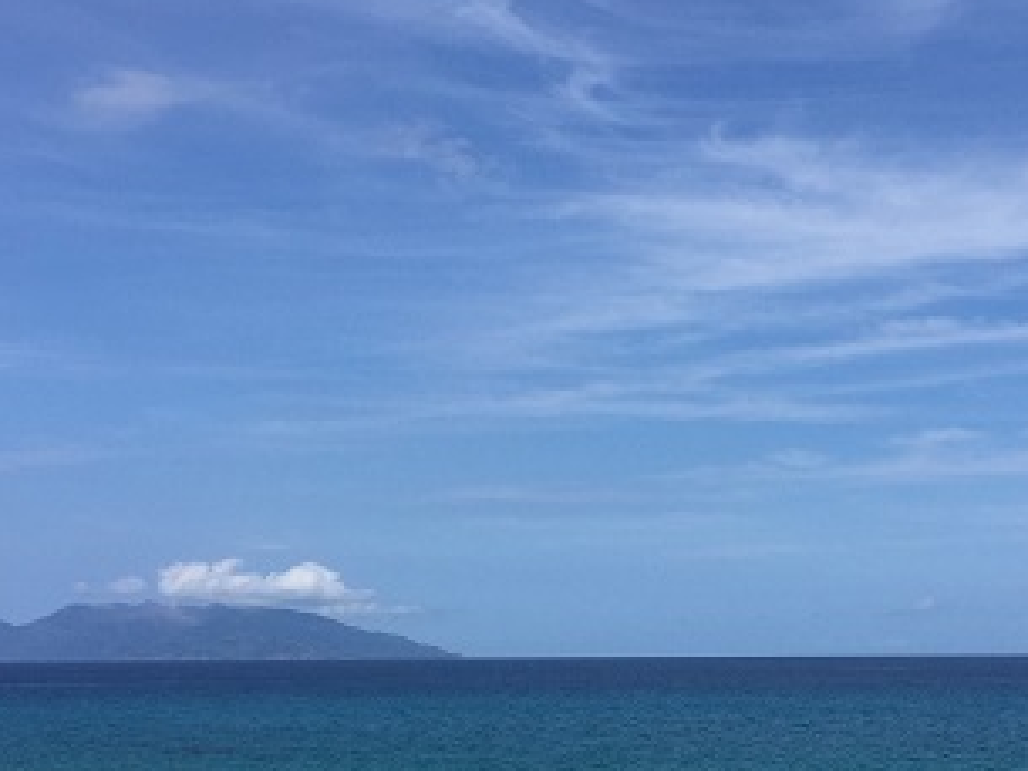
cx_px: 635
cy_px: 572
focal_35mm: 62
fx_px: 1842
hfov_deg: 31.1
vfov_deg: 23.4
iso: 32
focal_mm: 4.15
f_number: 2.2
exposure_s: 1/3300
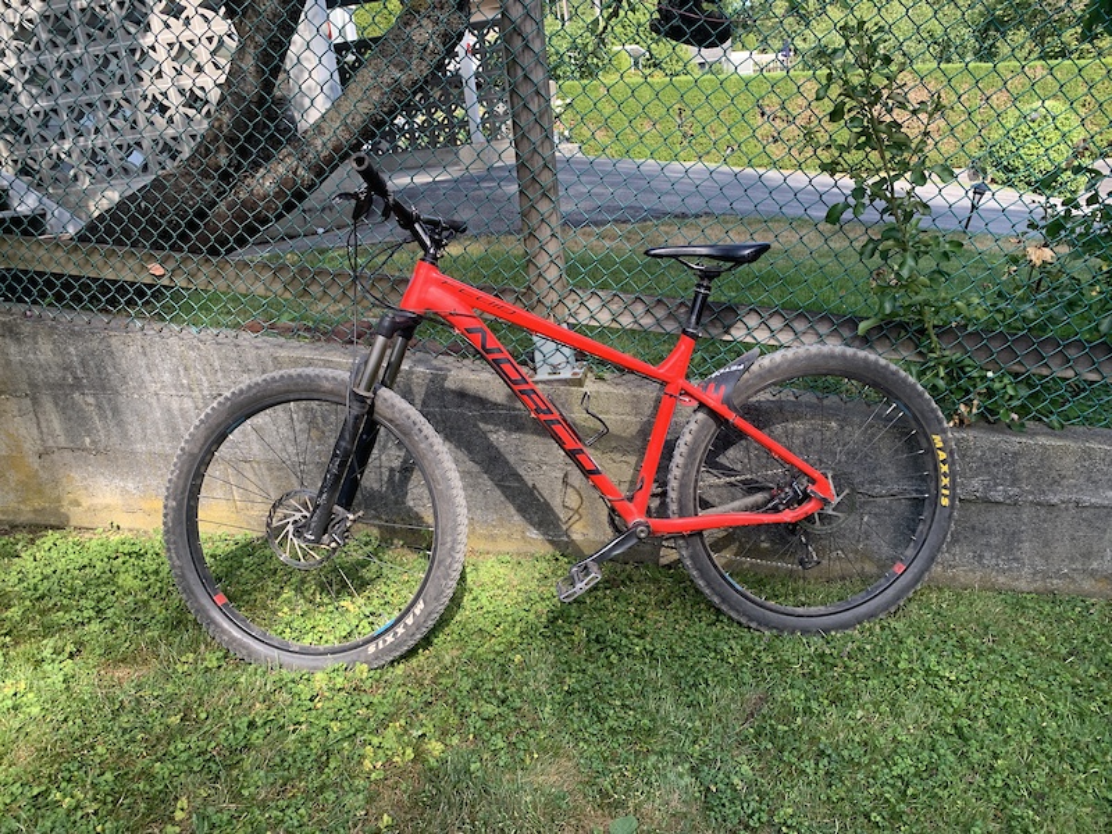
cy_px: 417
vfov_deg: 53.1
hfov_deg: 67.3
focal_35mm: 26
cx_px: 556
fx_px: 835
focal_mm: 4.25
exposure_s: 1/195
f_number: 1.8
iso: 25
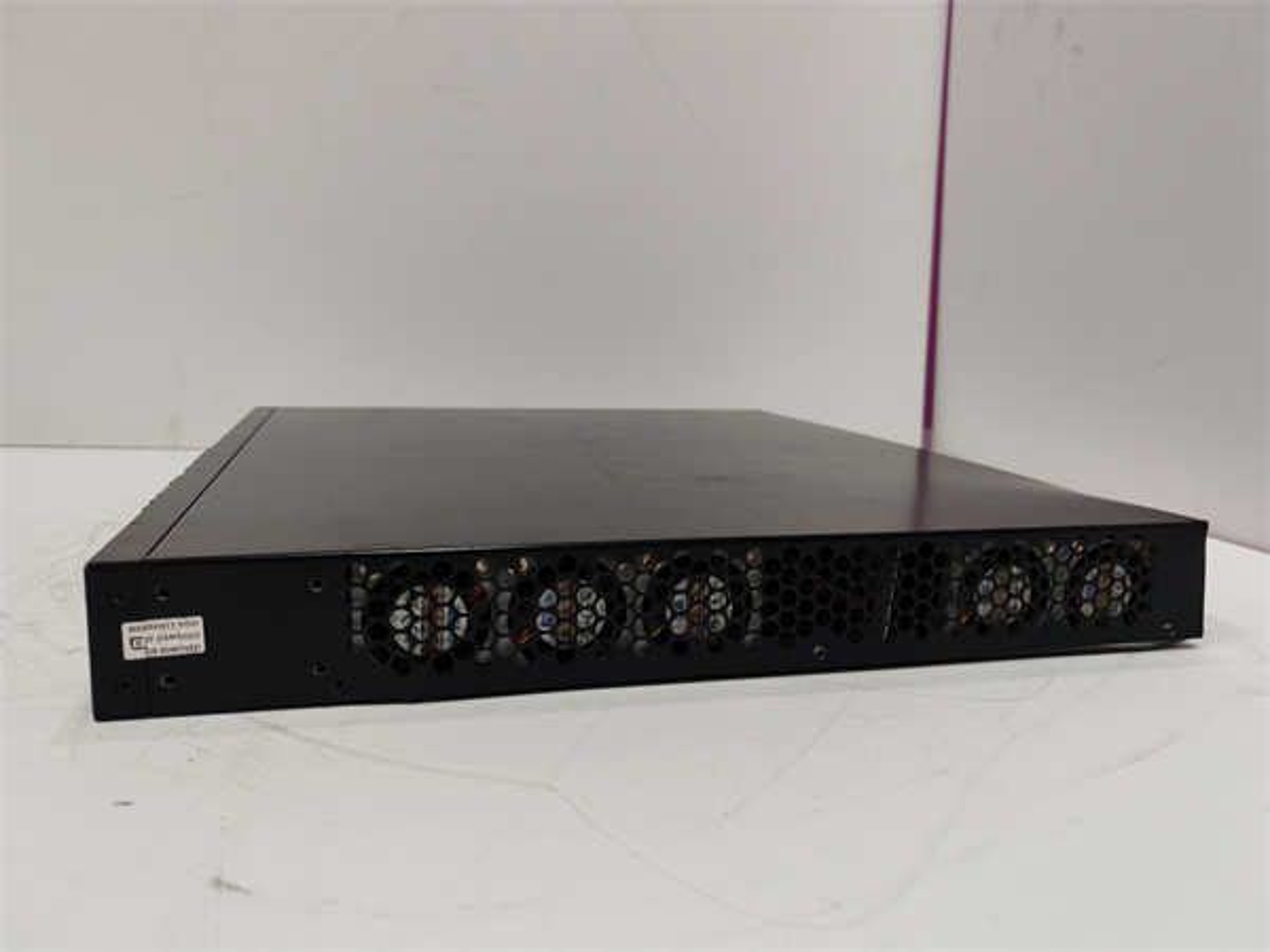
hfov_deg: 65.3
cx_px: 635
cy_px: 476
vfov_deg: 51.4
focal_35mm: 27
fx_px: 991
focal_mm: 5.52
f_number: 1.95
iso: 160
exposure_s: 1/100
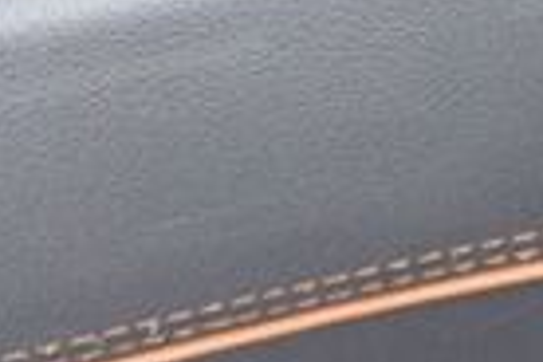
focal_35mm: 190
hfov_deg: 10.1
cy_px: -527
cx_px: 1055
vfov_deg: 6.8
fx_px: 2861
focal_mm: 17
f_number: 4
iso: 250
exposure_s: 1/60
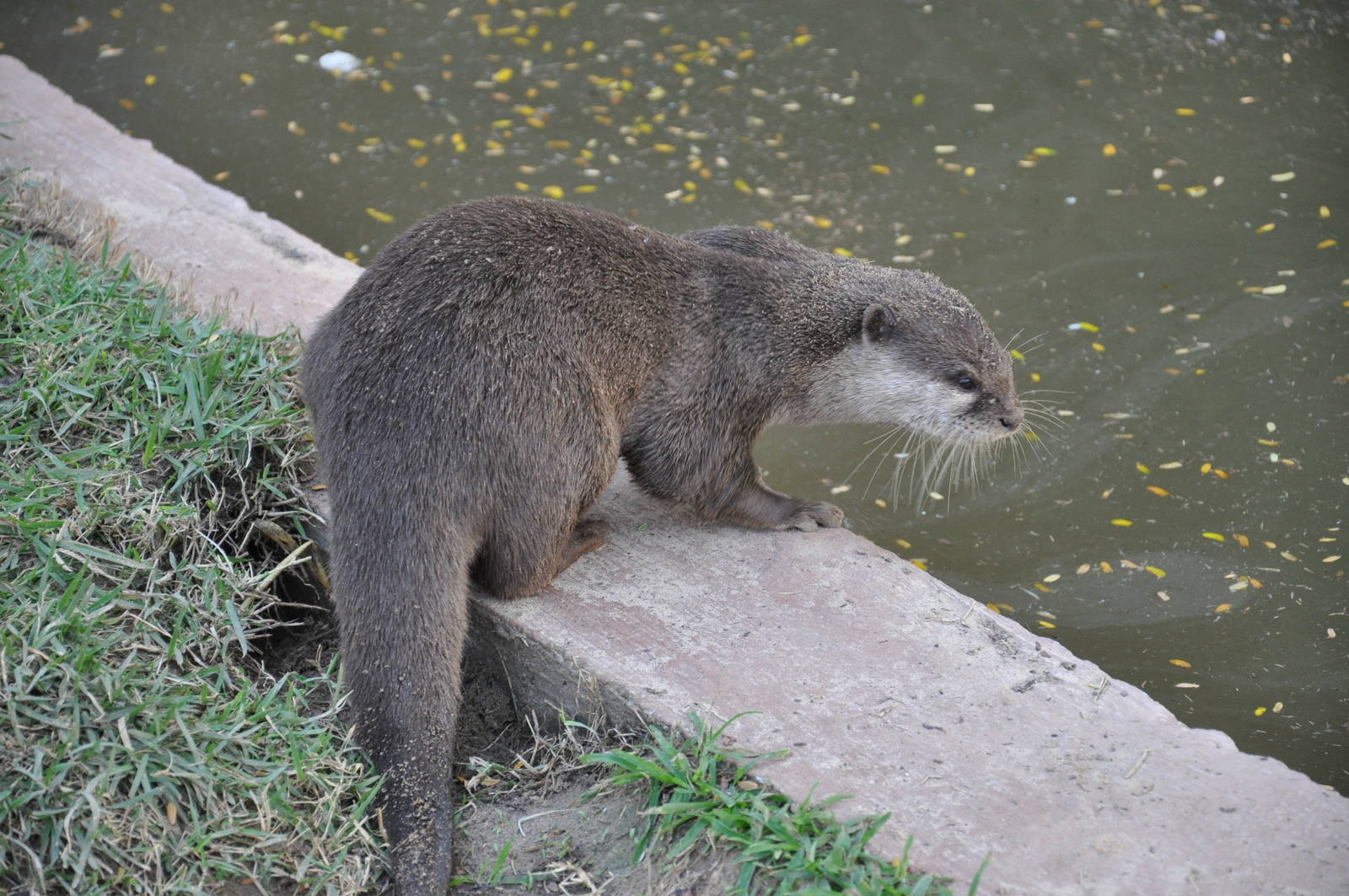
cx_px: 674
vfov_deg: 8.7
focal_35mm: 158
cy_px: 448
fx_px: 5895
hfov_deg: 13.1
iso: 800
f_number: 5.6
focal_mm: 105
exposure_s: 1/160
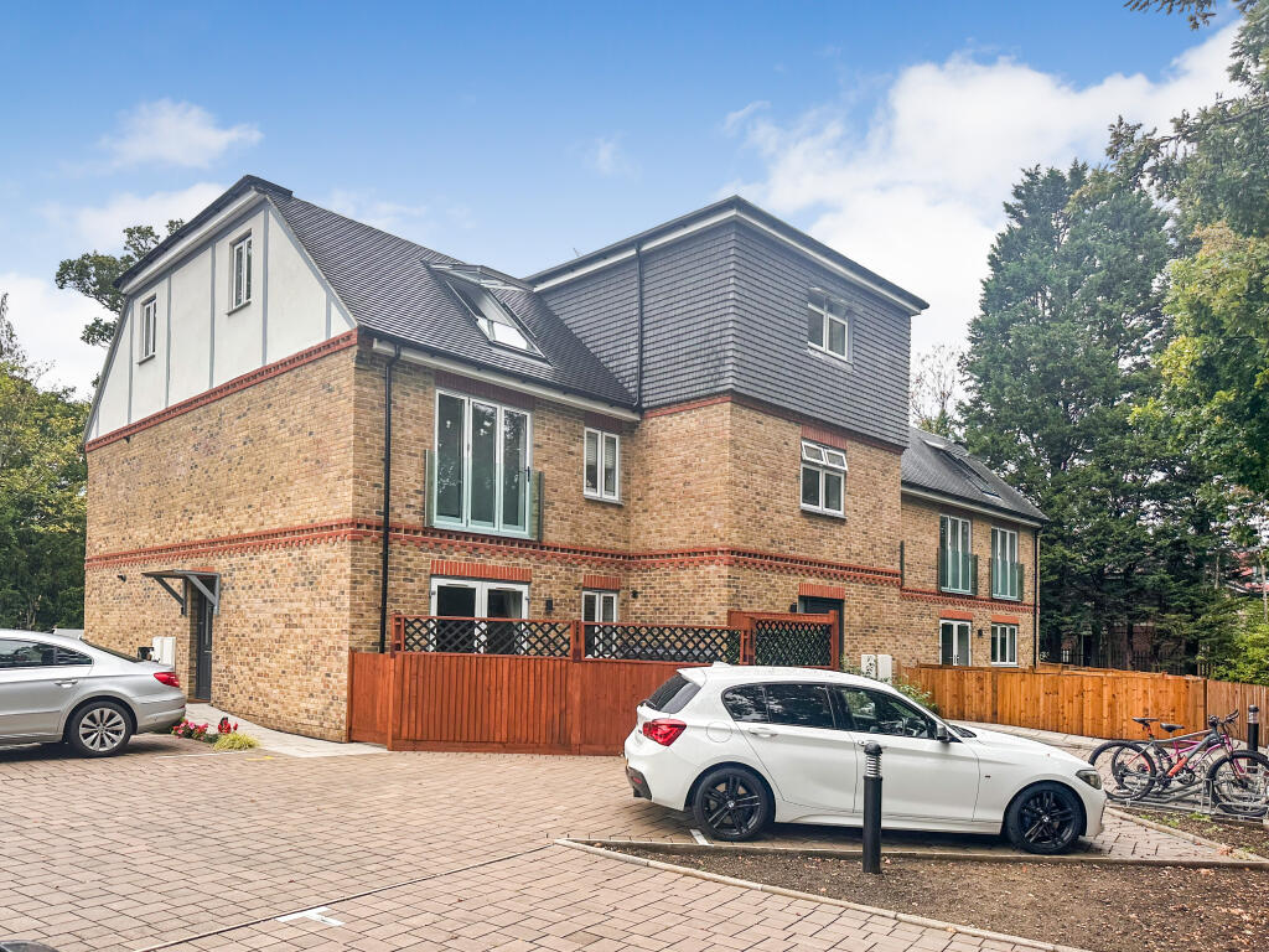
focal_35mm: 24
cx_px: 634
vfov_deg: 56.8
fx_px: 880
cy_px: 476
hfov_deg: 71.6
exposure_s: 1/1100
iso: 80
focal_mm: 6.86
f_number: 1.8
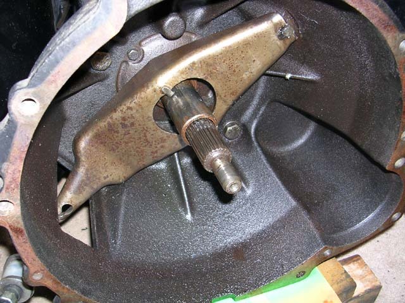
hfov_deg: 49.0
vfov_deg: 37.7
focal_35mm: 38
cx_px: 202
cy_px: 152
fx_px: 445
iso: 50
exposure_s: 1/60.1
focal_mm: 5.8
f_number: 2.8
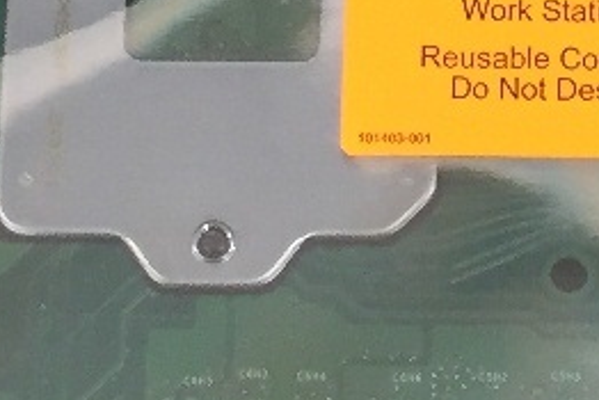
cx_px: 448
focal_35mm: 188
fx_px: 3130
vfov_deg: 7.3
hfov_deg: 10.9
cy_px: -41
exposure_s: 1/33
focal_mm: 4.15
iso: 125
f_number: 2.2
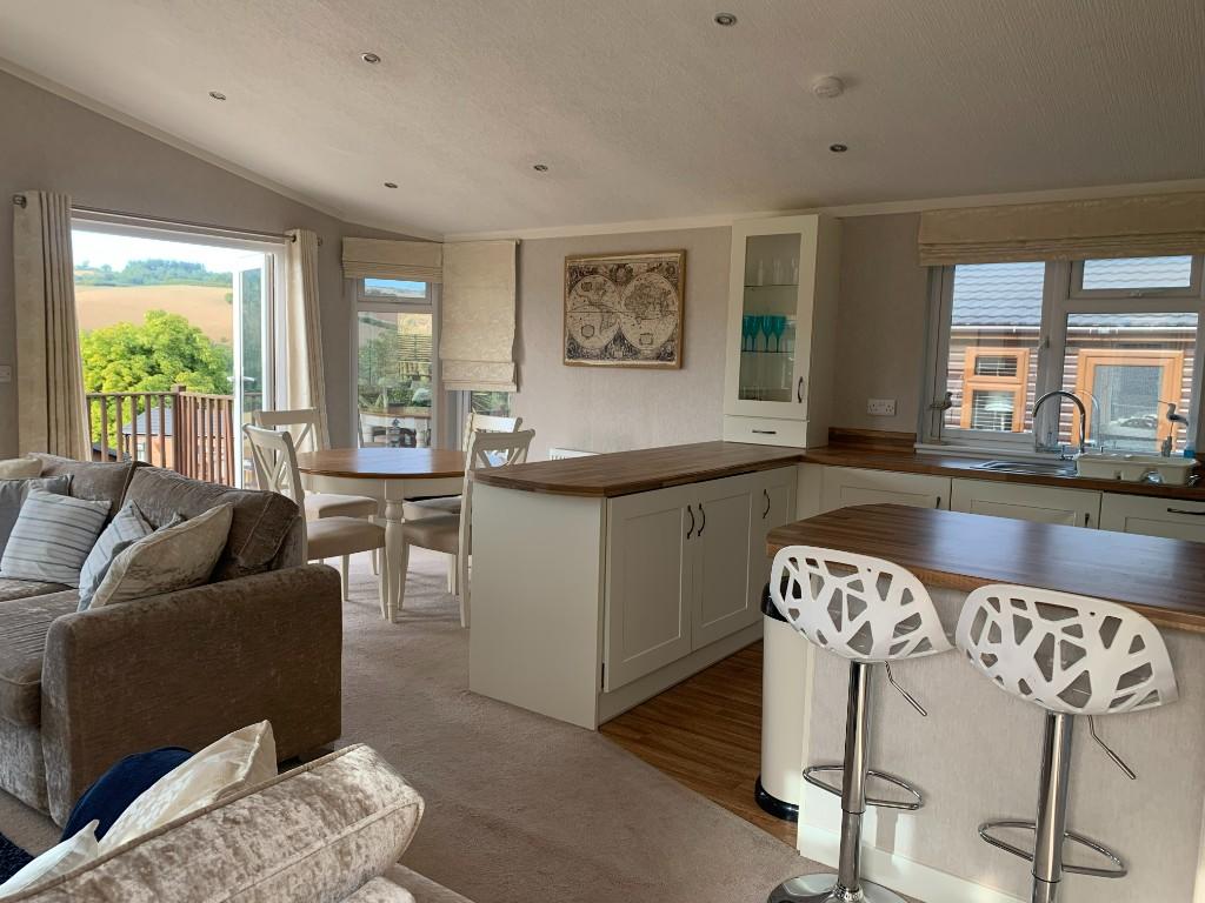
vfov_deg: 53.1
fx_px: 905
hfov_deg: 67.3
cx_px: 602
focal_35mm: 26
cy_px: 452
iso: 25
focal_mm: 4.25
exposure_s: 1/122
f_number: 1.8
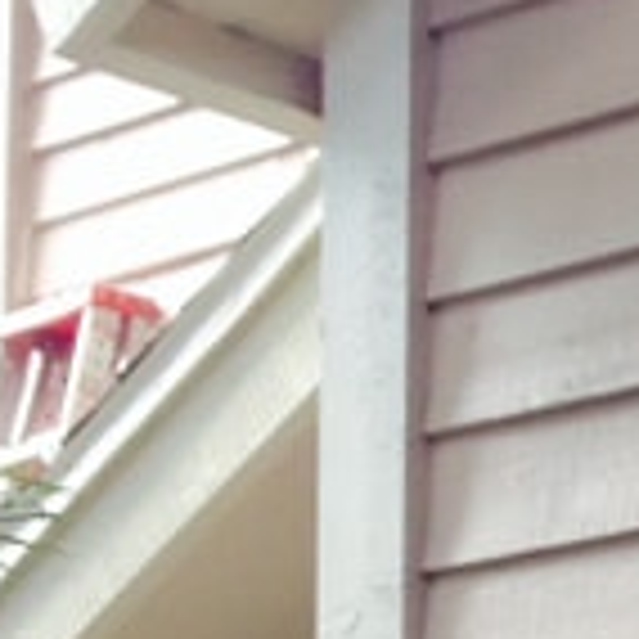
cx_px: 1359
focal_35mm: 206
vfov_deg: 7.9
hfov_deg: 8.0
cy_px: 1476
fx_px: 4302
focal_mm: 4.12
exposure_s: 1/152
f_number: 2.4
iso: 50
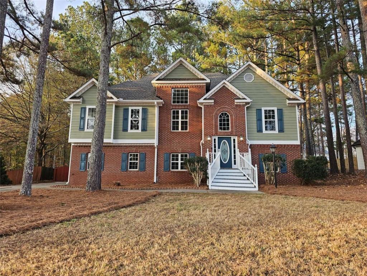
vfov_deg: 58.9
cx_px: 184
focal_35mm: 23
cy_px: 138
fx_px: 244
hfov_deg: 73.9
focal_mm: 6.3
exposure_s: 1/120
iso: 64
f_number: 1.7
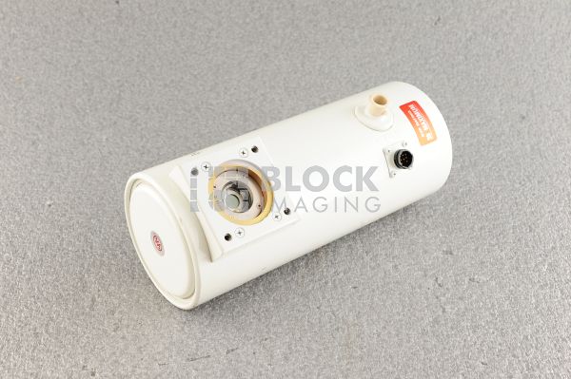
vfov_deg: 26.9
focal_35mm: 50
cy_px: 190
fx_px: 792
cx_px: 286
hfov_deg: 39.6
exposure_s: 1/125
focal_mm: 50
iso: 1600
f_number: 9
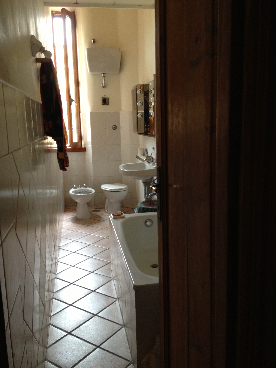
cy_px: 184
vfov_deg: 52.6
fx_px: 372
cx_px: 138
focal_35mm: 35
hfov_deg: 40.7
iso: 100
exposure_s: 1/20
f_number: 2.4
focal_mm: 4.28
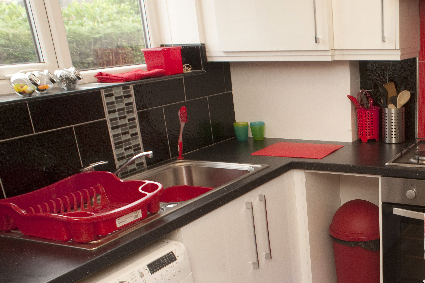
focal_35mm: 45
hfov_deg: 40.4
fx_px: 531
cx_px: 382
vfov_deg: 28.7
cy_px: 252
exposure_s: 1/30
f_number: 5
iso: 320
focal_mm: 20
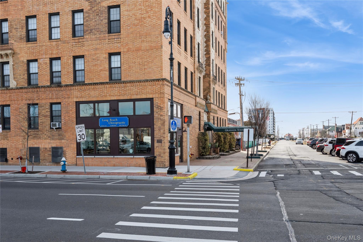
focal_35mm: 35
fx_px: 353
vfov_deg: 37.9
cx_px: 182
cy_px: 121
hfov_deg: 54.4
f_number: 9
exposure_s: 1/250
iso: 200
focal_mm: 35
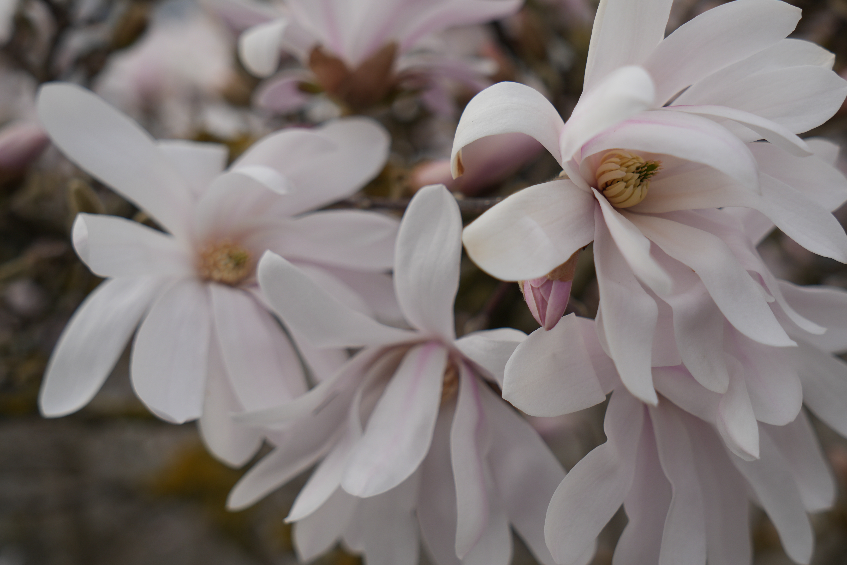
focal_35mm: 55
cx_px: 519
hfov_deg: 36.1
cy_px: 282
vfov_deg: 24.6
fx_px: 1294
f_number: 4.5
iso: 100
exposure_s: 1/320
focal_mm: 41
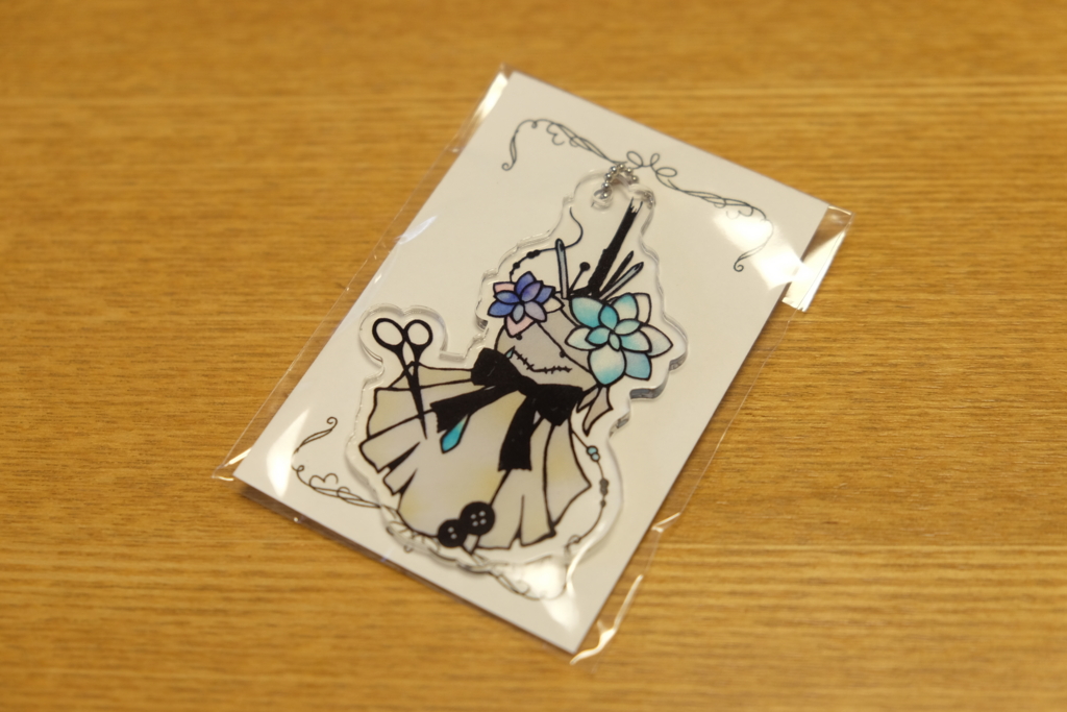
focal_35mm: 59
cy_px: 356
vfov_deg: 23.0
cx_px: 534
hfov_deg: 33.9
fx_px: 1749
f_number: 3.6
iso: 500
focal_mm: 39
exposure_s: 1/60
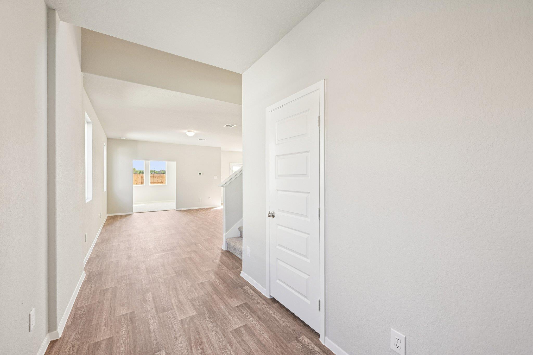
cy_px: 178
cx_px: 266
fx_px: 207
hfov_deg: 104.3
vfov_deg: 81.2
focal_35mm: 14
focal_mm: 14
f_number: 6.7
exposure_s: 1/15
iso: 110
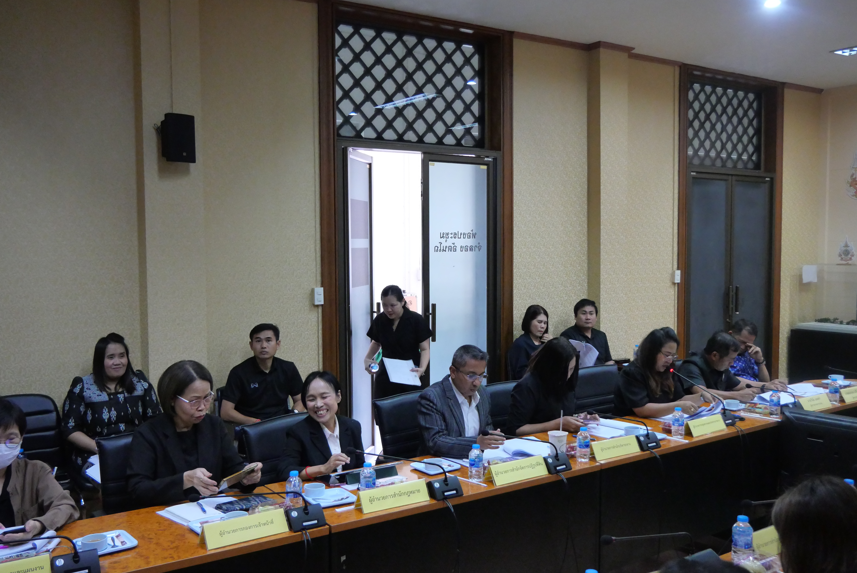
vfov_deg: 37.9
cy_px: 286
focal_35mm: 35
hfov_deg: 54.4
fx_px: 834
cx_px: 428
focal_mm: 17
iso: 3200
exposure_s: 1/100
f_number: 4
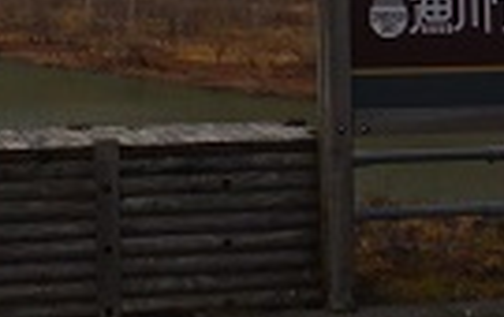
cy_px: -177
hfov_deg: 20.8
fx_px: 1294
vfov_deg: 13.1
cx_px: -78
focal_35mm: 94
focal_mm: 4.3
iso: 125
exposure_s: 1/800
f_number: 4.1
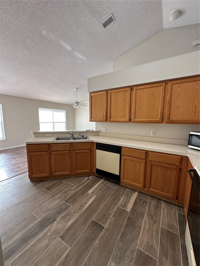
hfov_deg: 85.7
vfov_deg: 102.1
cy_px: 133
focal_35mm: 14
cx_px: 100
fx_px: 108
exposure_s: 1/120
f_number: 2.2
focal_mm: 2.22
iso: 160
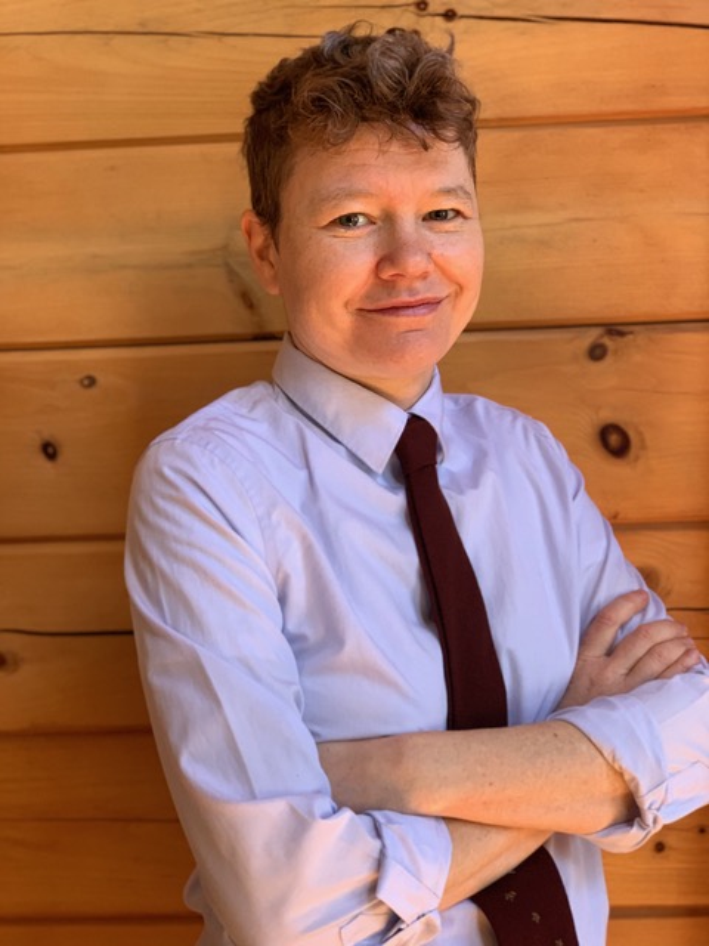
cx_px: 354
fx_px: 1420
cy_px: 473
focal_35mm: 52
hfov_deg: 28.0
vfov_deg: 36.8
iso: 125
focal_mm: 6
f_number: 2.4
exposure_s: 1/60
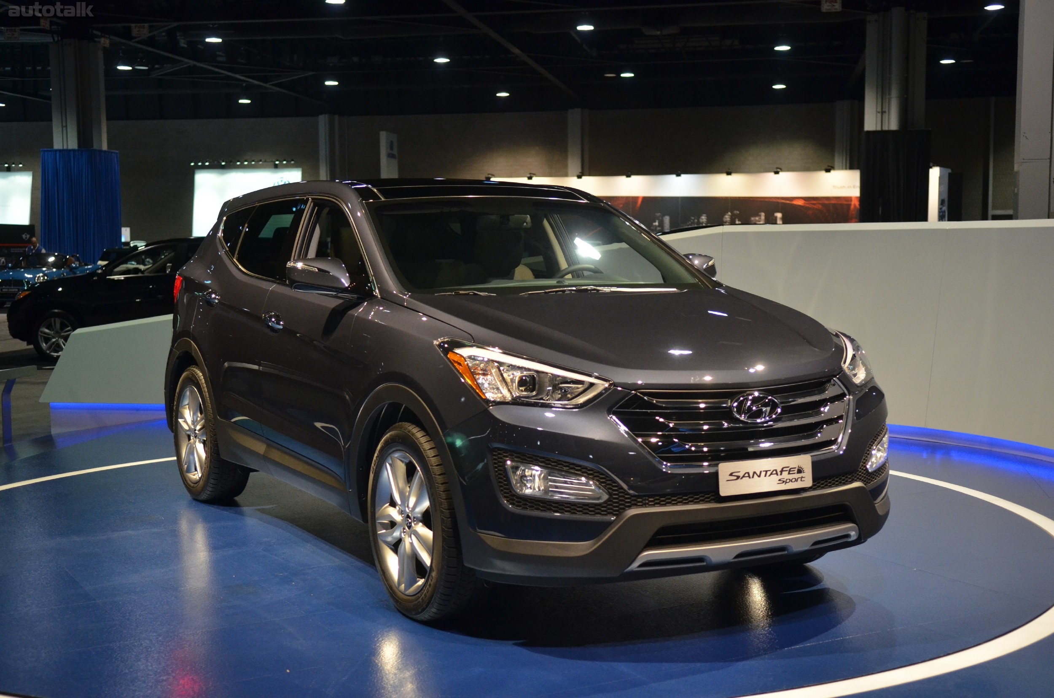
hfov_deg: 42.4
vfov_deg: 28.8
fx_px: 1359
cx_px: 527
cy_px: 349
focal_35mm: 46
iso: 1600
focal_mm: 31
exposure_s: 1/125
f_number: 2.8
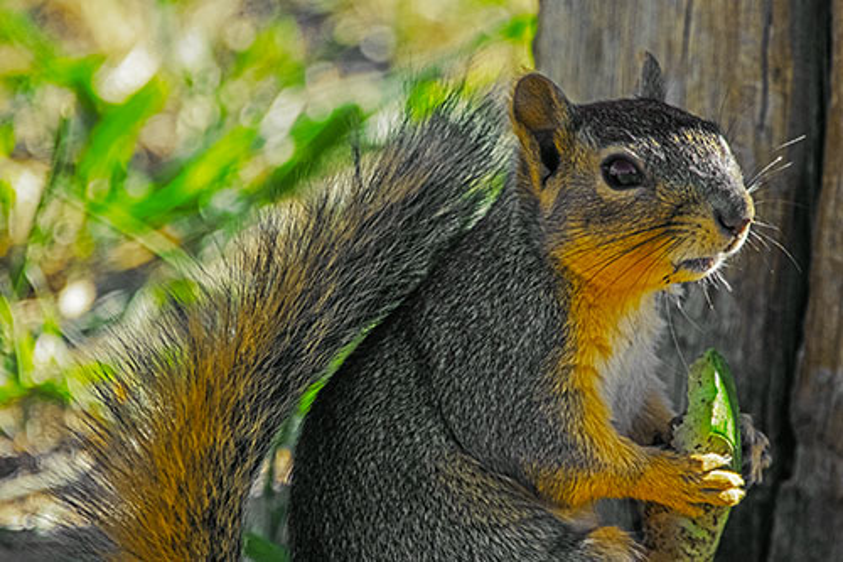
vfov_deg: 1.2
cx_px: 422
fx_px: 25748
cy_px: 281
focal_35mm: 1100
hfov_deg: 1.9
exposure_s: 1/1000
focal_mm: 1100
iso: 3200
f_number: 13
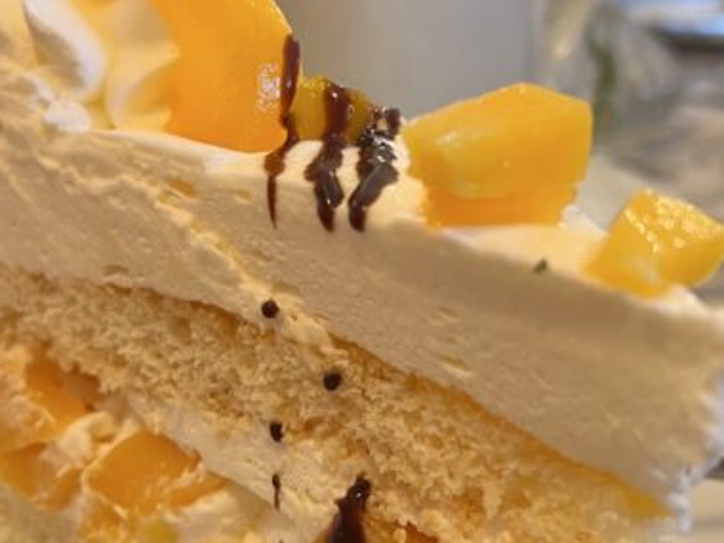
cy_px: 396
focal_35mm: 41
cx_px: 335
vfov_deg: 34.5
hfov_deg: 45.7
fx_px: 858
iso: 100
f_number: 1.5
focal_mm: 5.7
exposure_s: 1/50
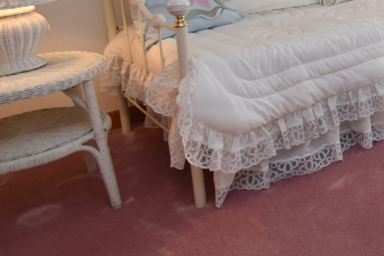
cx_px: 568
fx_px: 491
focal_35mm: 46
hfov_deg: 28.6
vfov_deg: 27.1
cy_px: -18
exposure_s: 1/60
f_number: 4
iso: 400
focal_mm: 10
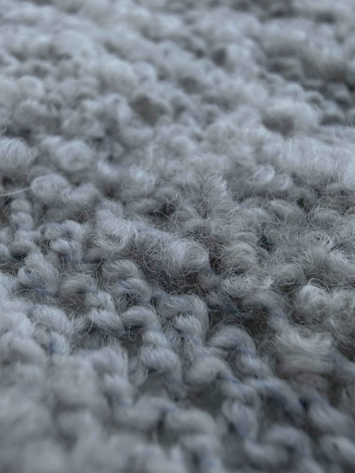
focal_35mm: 24
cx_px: 178
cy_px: 236
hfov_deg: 56.8
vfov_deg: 71.6
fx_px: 328
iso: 32
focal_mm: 2.22
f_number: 2.2
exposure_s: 1/583
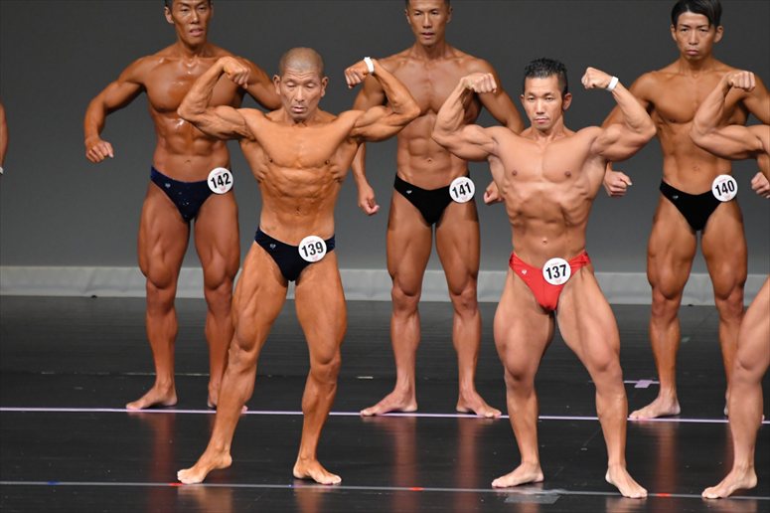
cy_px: 256
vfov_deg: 3.1
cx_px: 385
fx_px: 9620
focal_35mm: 450
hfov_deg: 4.6
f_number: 5.6
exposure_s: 1/400
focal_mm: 300
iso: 4000
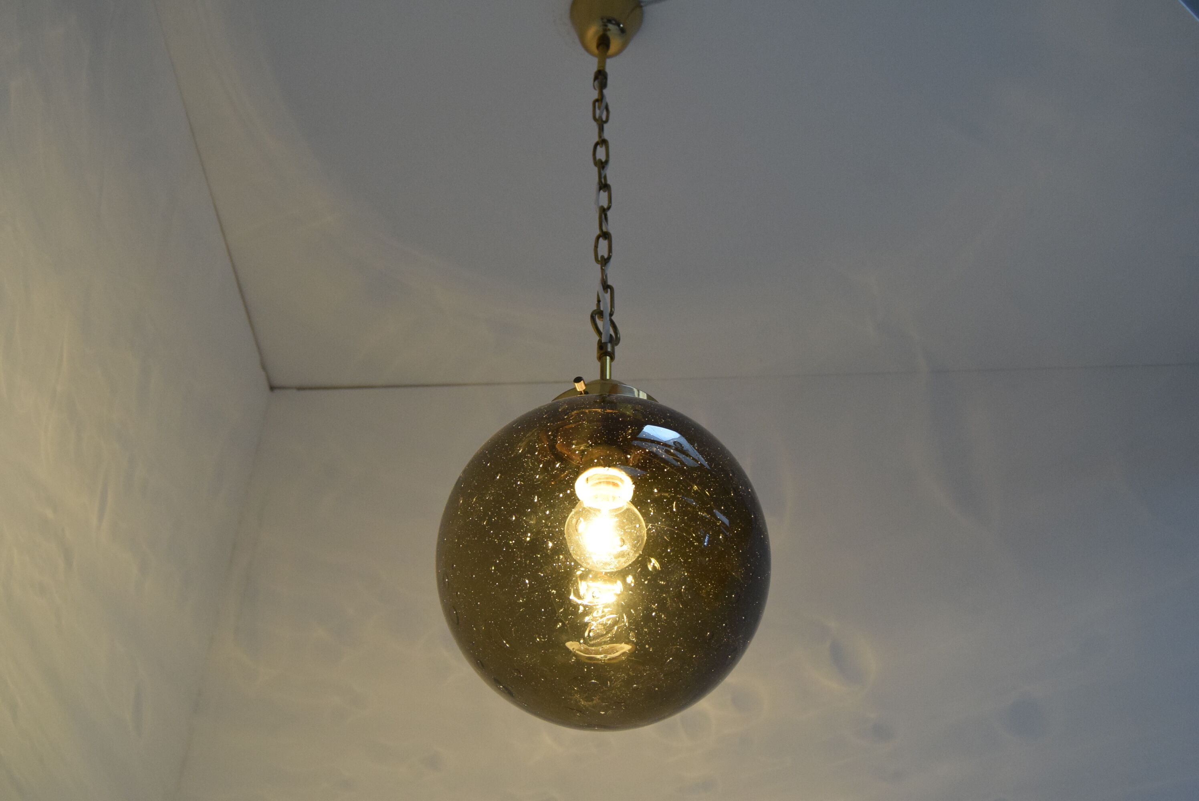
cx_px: 600
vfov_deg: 34.3
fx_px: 1300
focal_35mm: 39
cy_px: 400
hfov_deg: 49.5
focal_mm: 26
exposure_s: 1/100
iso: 1600
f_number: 5
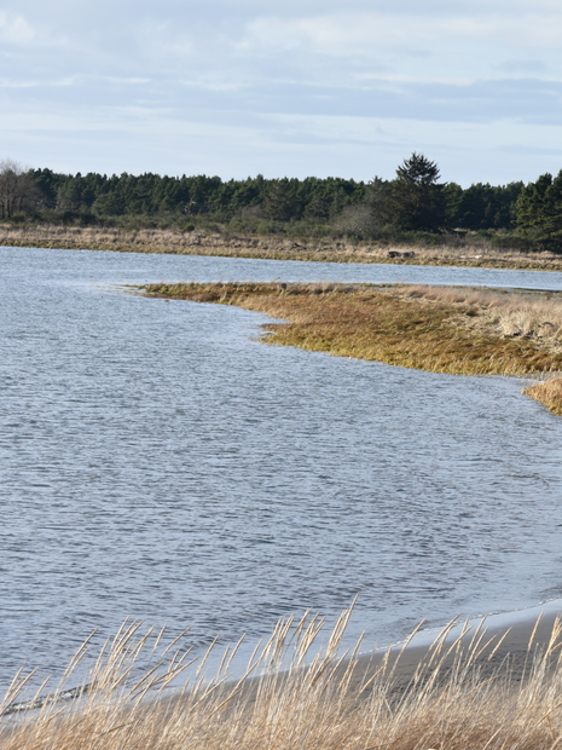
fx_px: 3096
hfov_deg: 10.1
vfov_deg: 13.8
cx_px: 766
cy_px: 399
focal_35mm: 143
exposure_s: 1/200
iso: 100
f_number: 7.1
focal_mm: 72
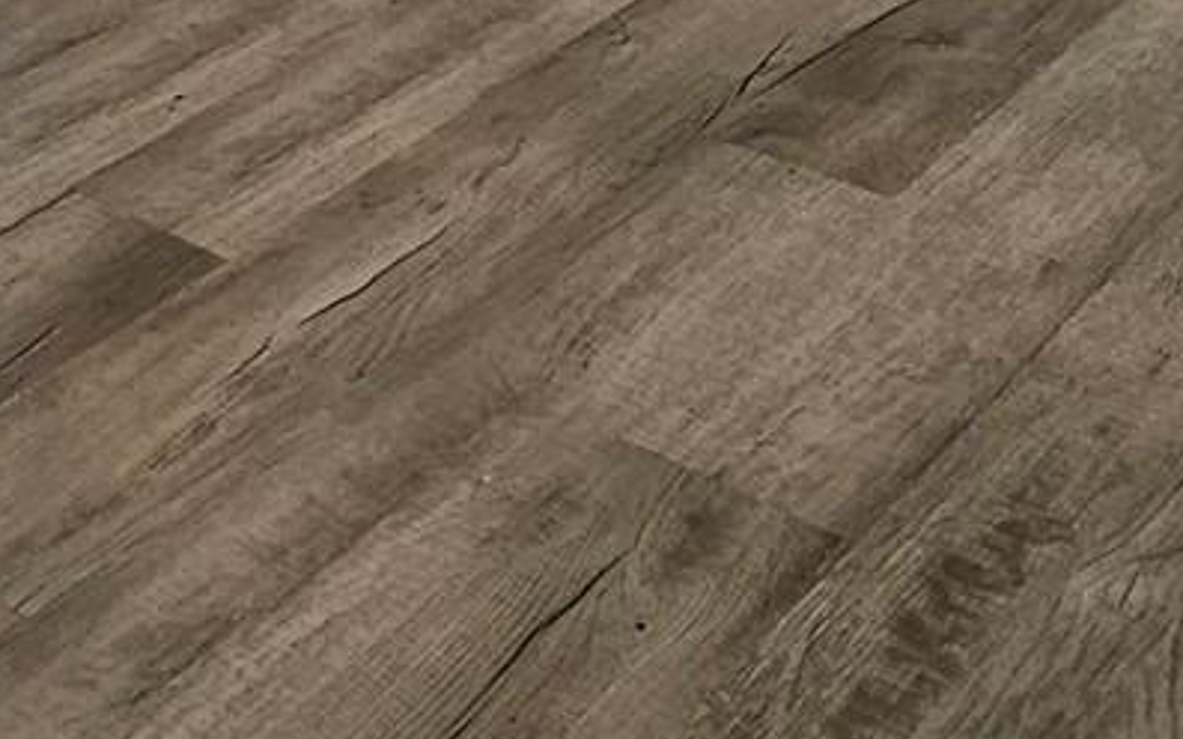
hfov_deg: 27.9
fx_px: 2289
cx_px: 110
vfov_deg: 13.3
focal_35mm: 71
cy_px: -1073
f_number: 2.2
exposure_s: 1/60
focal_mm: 2.2
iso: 100
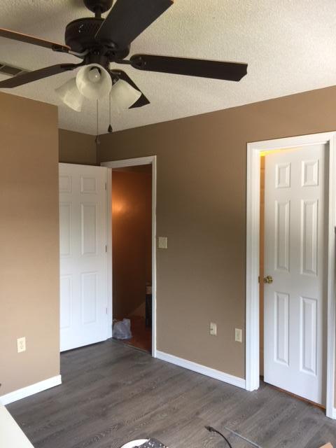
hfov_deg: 48.2
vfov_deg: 61.7
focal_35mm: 29
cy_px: 224
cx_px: 168
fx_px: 375
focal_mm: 4.15
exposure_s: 1/15
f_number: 2.2
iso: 40
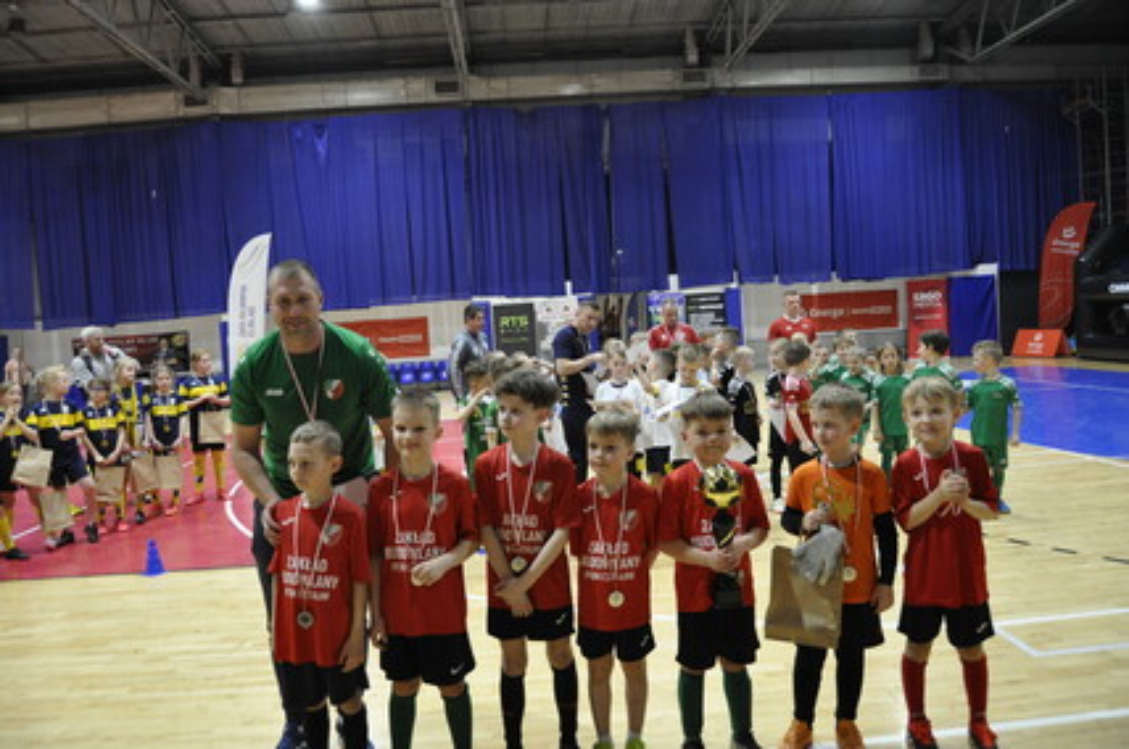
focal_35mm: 27
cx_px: 564
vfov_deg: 47.8
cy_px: 374
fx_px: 845
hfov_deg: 67.5
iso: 800
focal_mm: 18
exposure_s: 1/50
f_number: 3.5
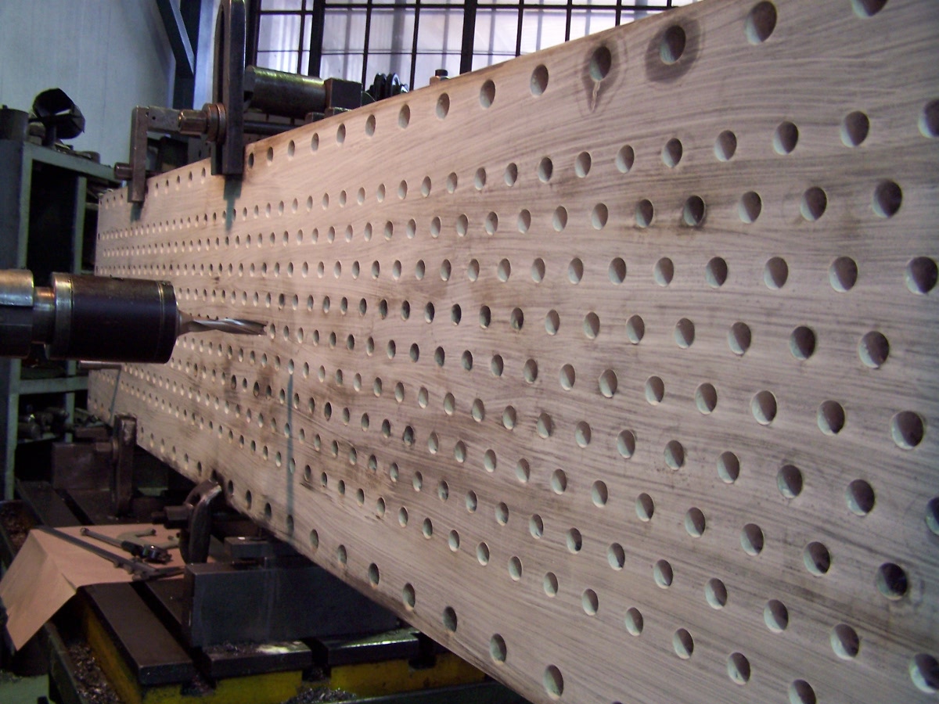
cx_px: 470
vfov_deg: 37.7
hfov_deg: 49.0
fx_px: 1031
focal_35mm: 38
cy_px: 352
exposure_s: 1/10
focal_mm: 6.3
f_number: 2.8
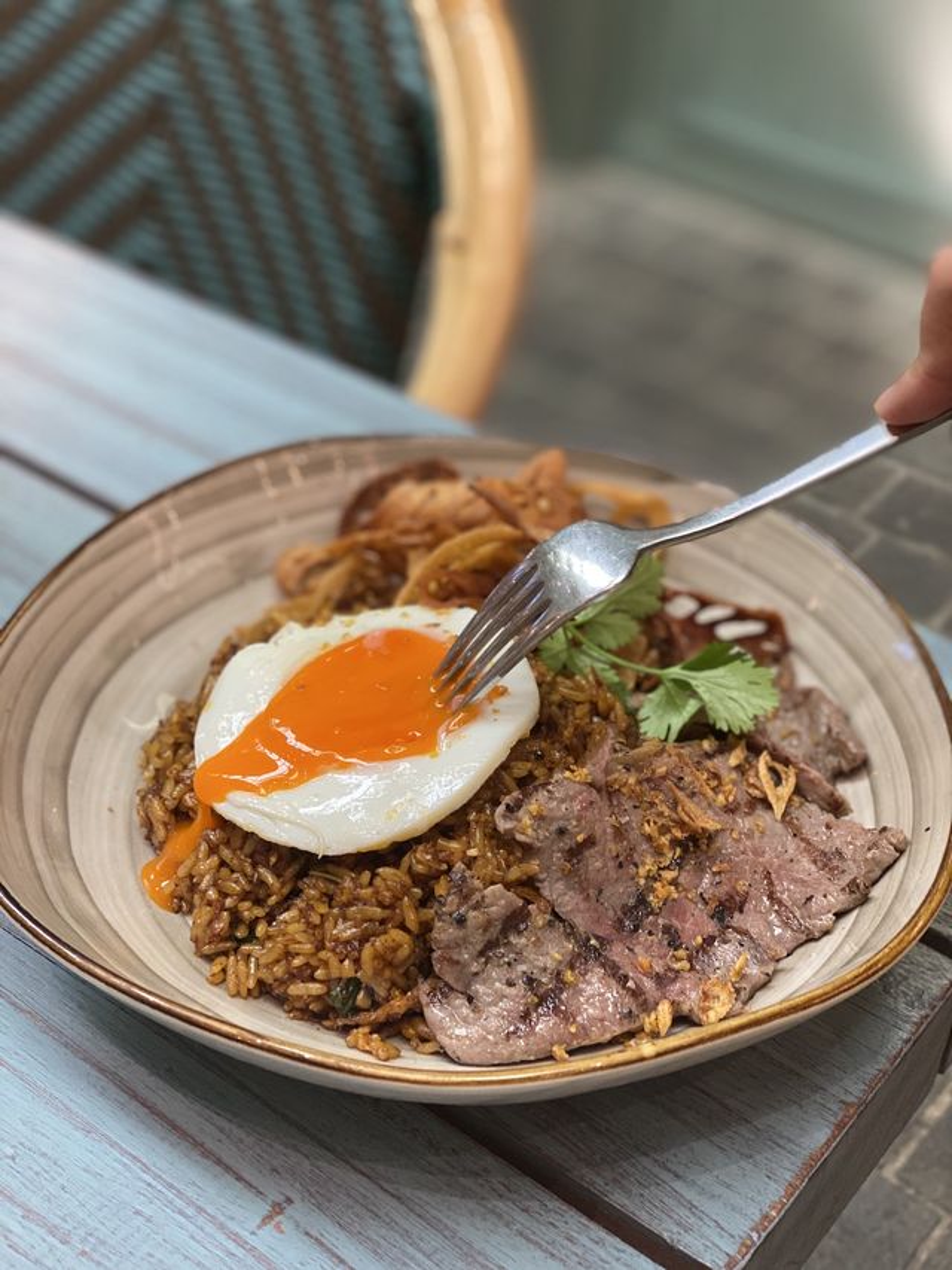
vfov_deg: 36.8
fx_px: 1906
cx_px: 476
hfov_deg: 28.0
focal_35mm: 52
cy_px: 635
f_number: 2
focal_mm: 6
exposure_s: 1/33
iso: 160
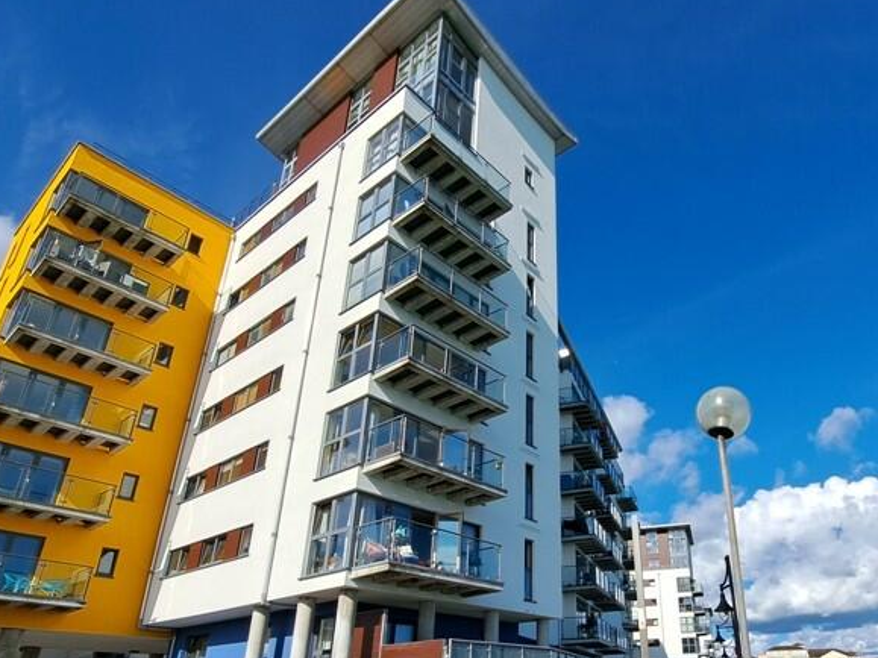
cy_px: 421
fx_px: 583
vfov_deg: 57.9
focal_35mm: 23
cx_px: 564
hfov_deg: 72.3
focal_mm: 1.74
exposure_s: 1/2016
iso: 50
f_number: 2.2
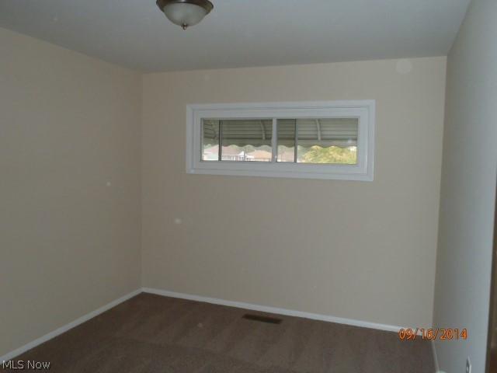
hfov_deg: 63.4
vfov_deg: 49.7
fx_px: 402
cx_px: 248
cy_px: 186
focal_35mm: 28
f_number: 3.9
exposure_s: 1/30
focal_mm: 5
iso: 250
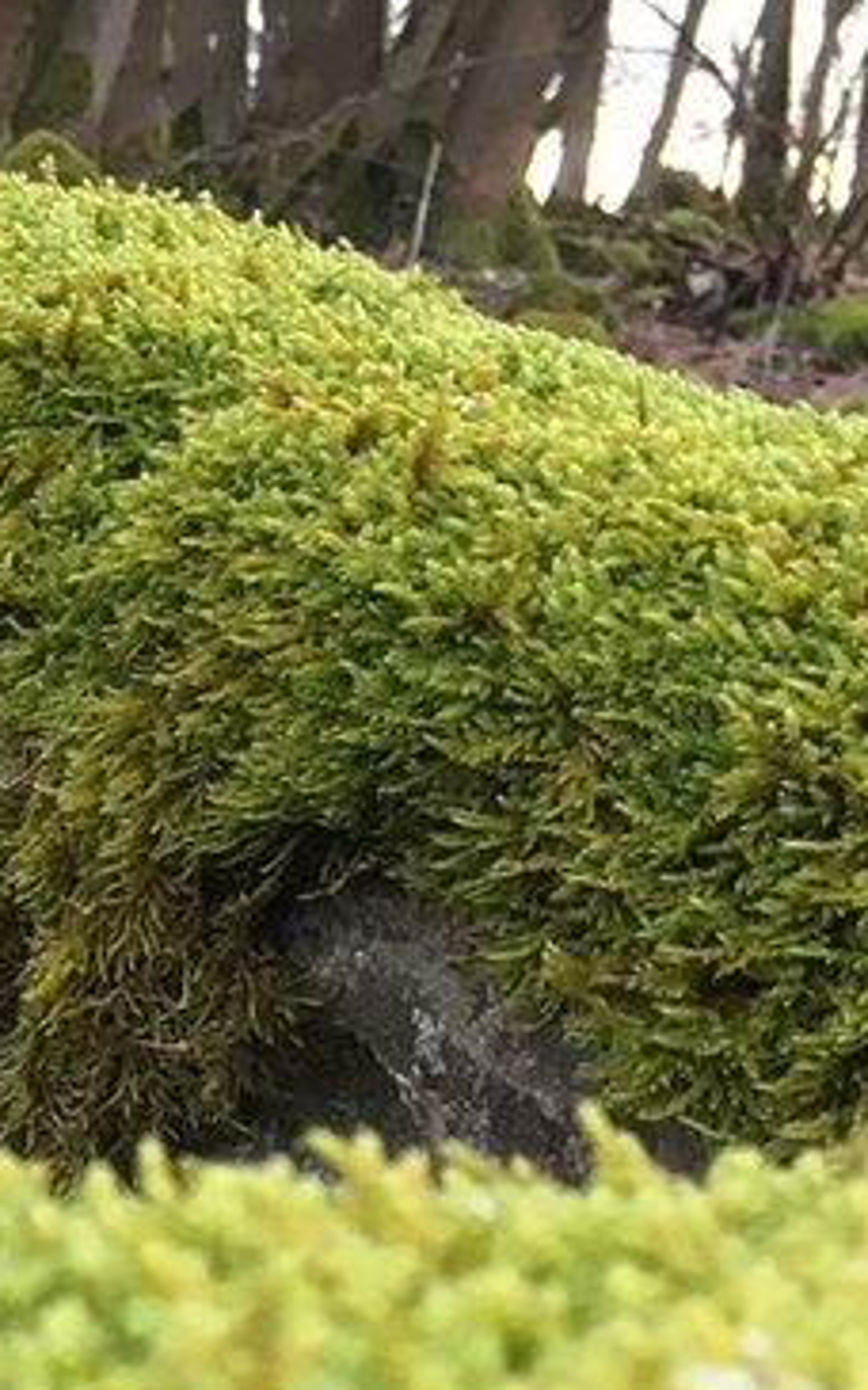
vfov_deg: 20.6
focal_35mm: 101
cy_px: 781
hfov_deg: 11.0
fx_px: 3824
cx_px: -1169
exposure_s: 1/33
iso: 32
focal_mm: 4.15
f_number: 2.2
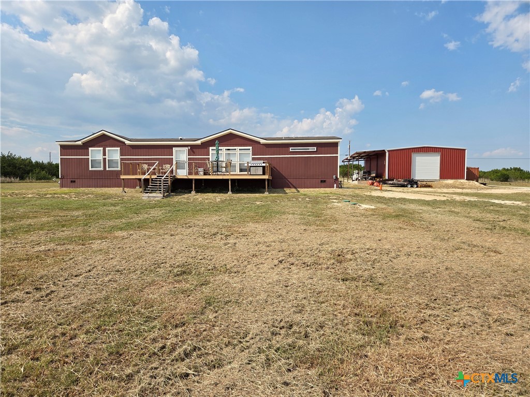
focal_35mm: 23
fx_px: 352
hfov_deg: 73.9
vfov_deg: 58.9
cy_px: 198
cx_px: 265
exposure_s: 1/5261
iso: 80
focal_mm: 5.4
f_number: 1.8
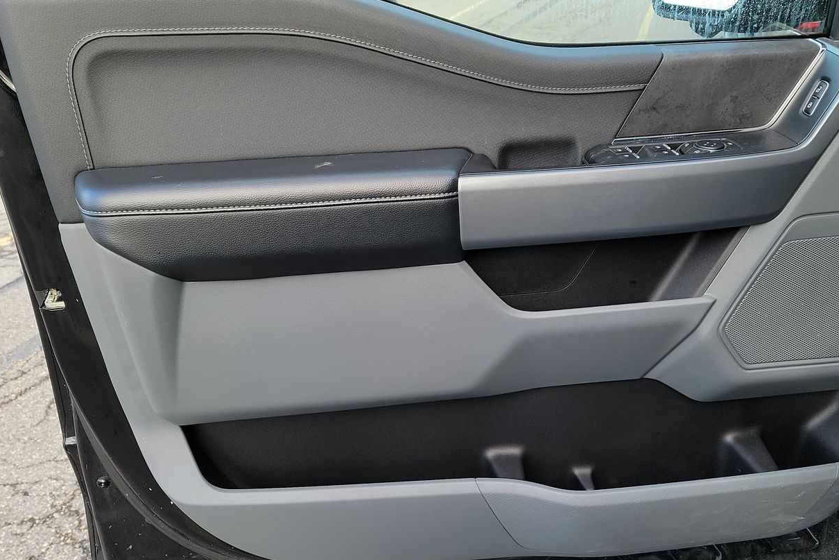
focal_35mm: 33
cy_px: 338
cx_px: 435
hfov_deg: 57.2
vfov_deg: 39.8
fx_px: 769
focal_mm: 6.7
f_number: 1.8
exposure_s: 1/59
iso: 61
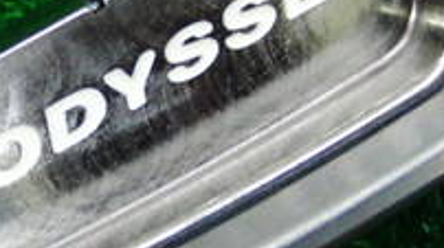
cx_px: 132
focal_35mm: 128
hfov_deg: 16.7
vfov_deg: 9.4
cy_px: 127
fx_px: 1505
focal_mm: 6.42
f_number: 3.6
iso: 400
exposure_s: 1/50
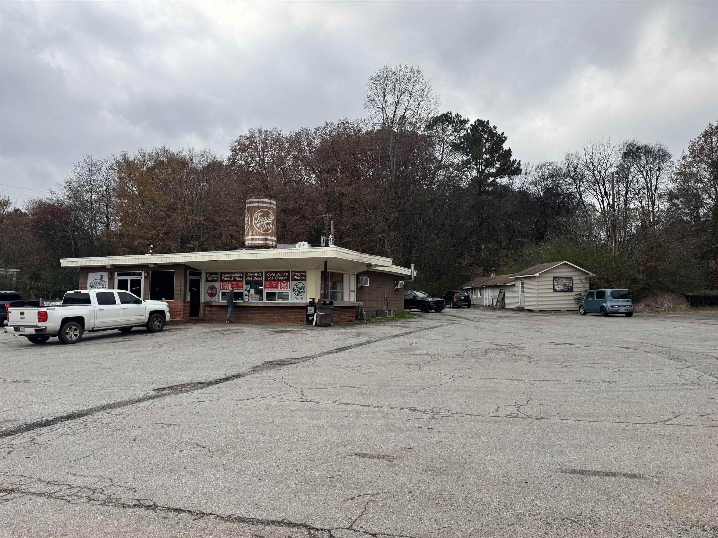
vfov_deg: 56.8
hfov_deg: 71.6
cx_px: 359
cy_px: 269
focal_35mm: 24
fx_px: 498
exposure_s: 1/2174
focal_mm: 6.76
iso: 80
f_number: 1.78
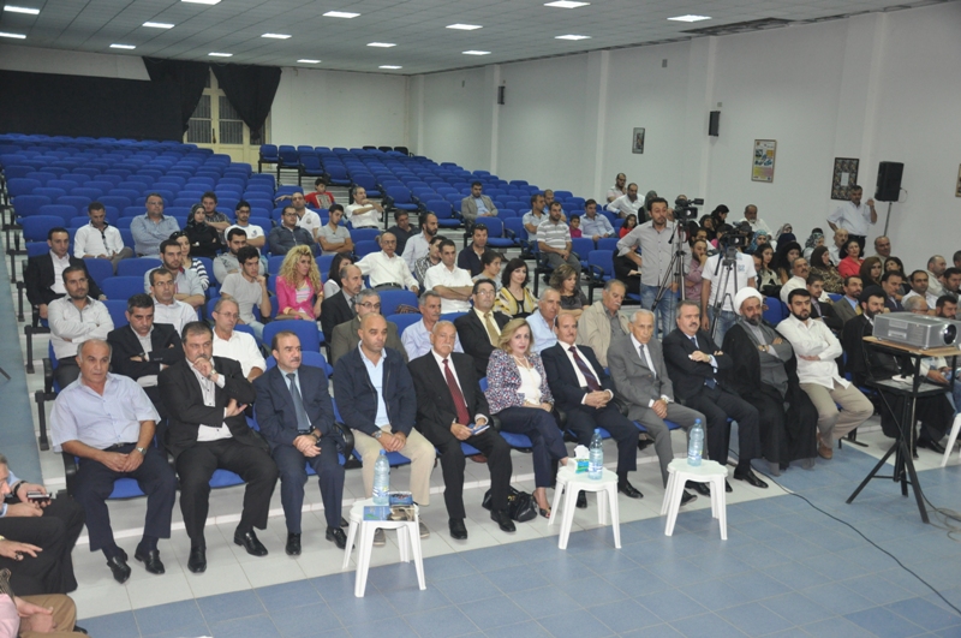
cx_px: 480
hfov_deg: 53.2
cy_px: 319
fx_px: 960
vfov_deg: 36.8
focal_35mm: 36
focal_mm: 24
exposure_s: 1/60
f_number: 4.5
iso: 1000
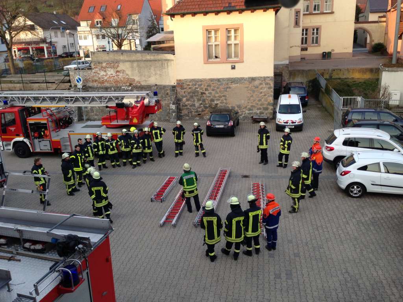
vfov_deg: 42.9
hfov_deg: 55.4
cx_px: 202
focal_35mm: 33
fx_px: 384
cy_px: 151
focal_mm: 4.13
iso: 50
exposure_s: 1/160
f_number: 2.4
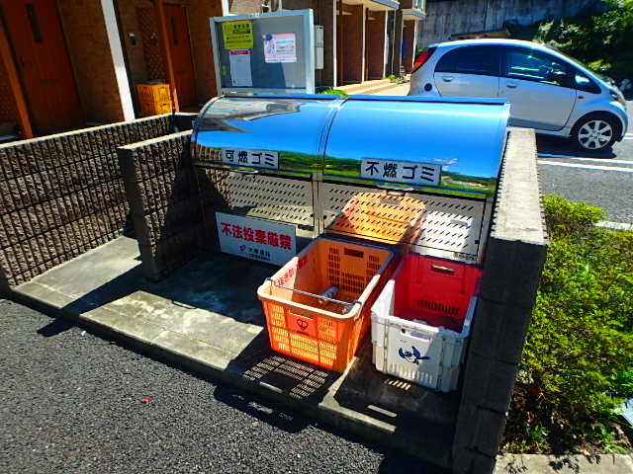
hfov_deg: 79.0
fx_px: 384
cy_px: 237
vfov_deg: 63.4
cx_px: 316
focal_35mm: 21
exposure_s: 1/640
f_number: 3.5
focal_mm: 3.7
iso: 125
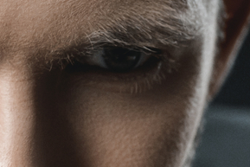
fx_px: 5044
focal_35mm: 726
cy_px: 169
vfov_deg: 1.9
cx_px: -163
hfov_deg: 2.8
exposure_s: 1/160
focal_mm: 105
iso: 160
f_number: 4
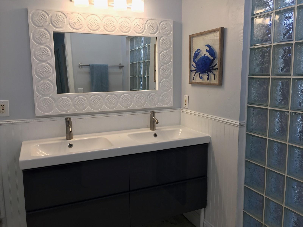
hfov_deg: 61.7
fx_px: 254
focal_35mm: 29
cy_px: 114
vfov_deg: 48.2
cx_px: 152
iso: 32
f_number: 2.2
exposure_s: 1/60
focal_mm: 4.15
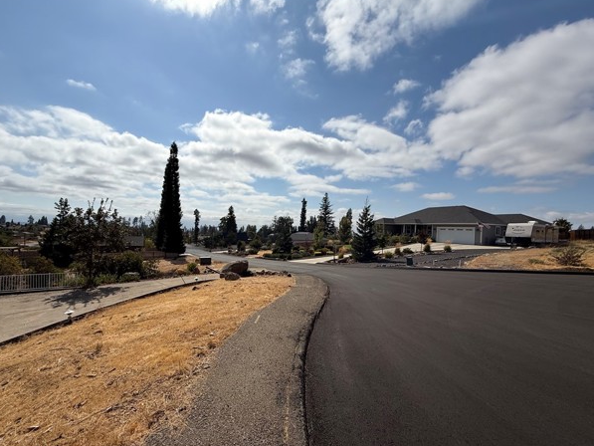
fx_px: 257
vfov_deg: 81.7
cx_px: 292
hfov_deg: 98.1
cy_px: 232
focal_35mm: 15
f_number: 2.2
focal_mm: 2.22
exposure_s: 1/6173
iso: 40
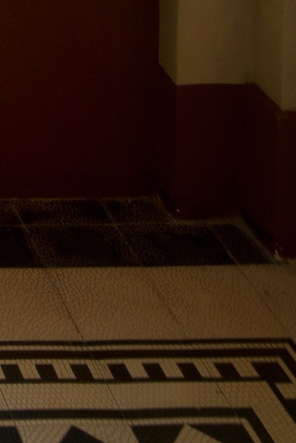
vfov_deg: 13.2
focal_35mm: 102
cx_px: -450
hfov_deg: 11.0
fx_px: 1257
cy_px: -699
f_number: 13
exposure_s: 1/2
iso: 100
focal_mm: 14
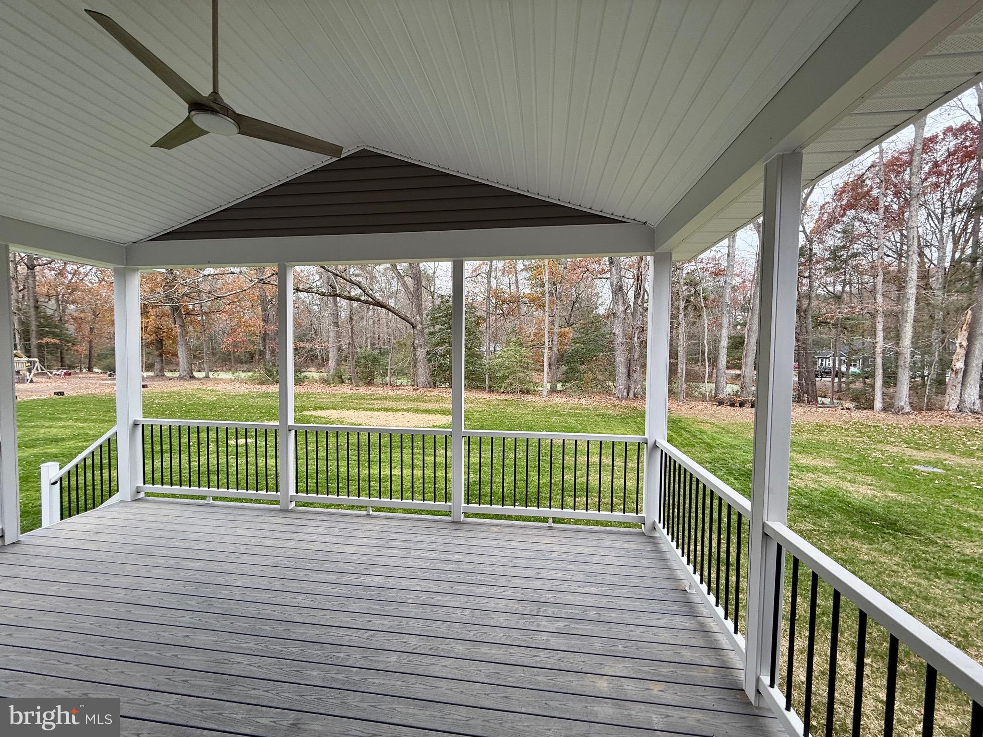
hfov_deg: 102.1
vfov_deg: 85.7
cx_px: 492
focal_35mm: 14
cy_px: 368
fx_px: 398
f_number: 2.2
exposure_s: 1/190
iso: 64
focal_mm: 2.22
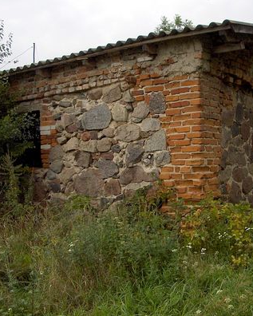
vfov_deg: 40.3
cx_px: 183
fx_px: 430
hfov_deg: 32.3
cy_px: 158
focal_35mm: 46
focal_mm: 5.8
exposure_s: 1/488
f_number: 4.3
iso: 100
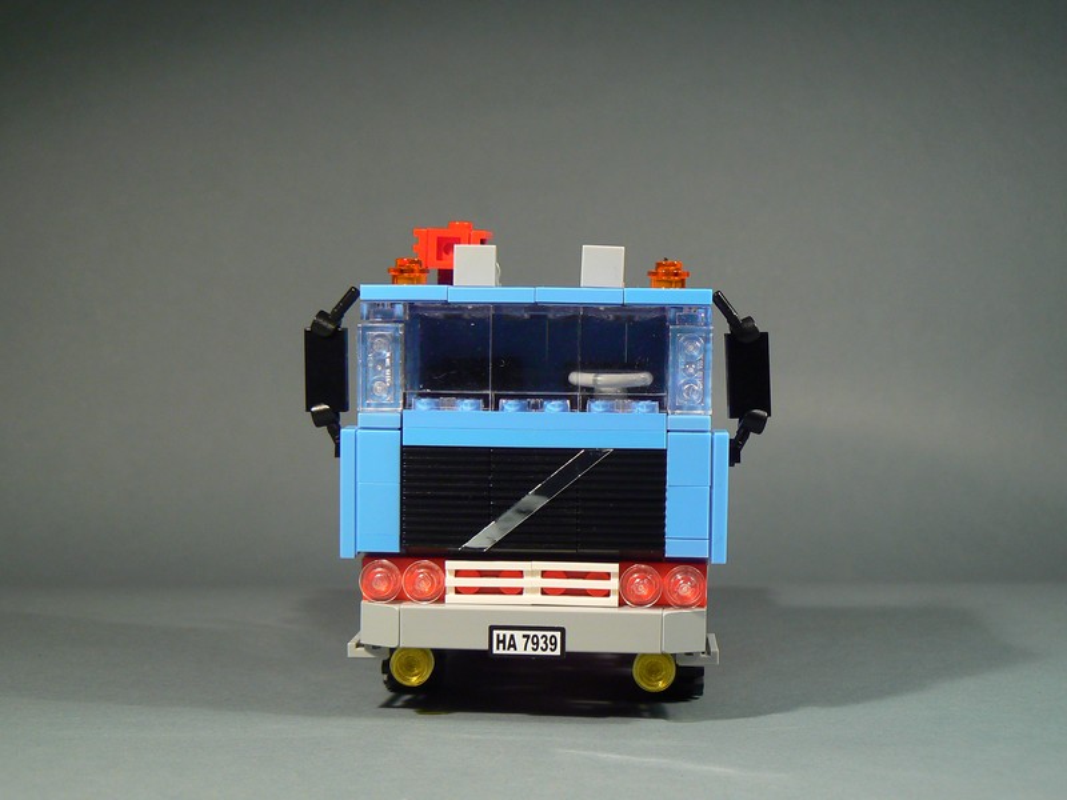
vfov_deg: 23.7
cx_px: 534
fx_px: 1911
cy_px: 400
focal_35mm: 62
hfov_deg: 31.2
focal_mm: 10.4
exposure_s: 1/10
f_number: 3.2
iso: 80
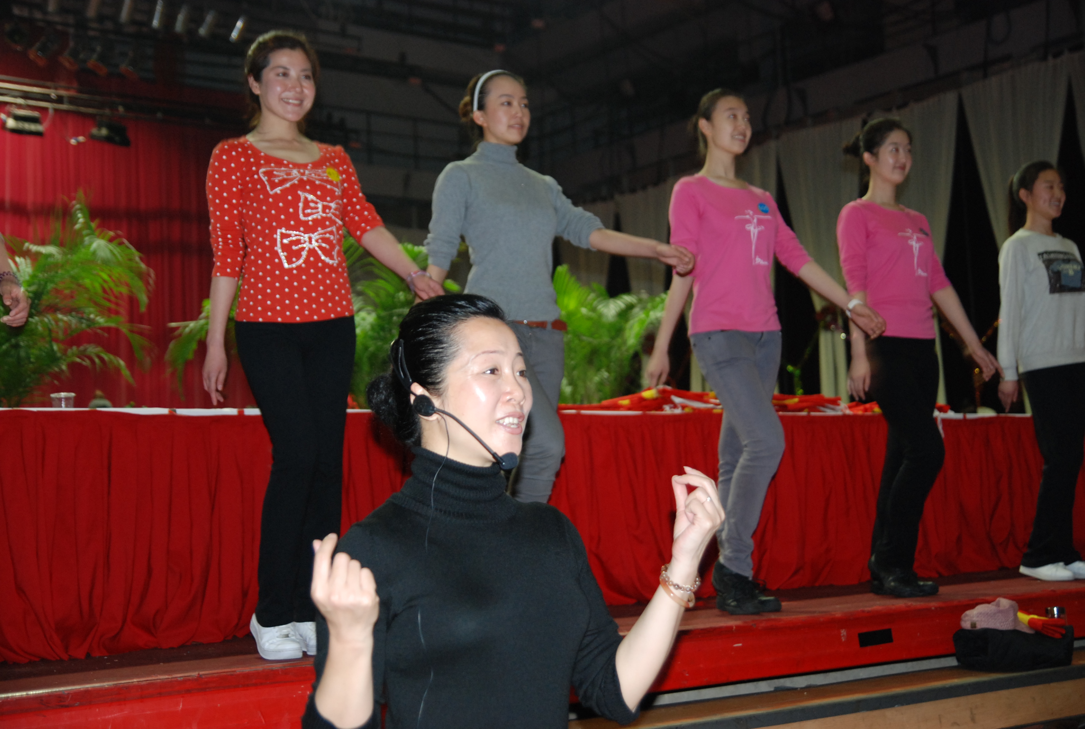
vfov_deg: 26.6
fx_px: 1540
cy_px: 364
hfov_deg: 38.8
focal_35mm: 51
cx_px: 542
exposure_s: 1/40
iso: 500
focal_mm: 34
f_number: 2.8
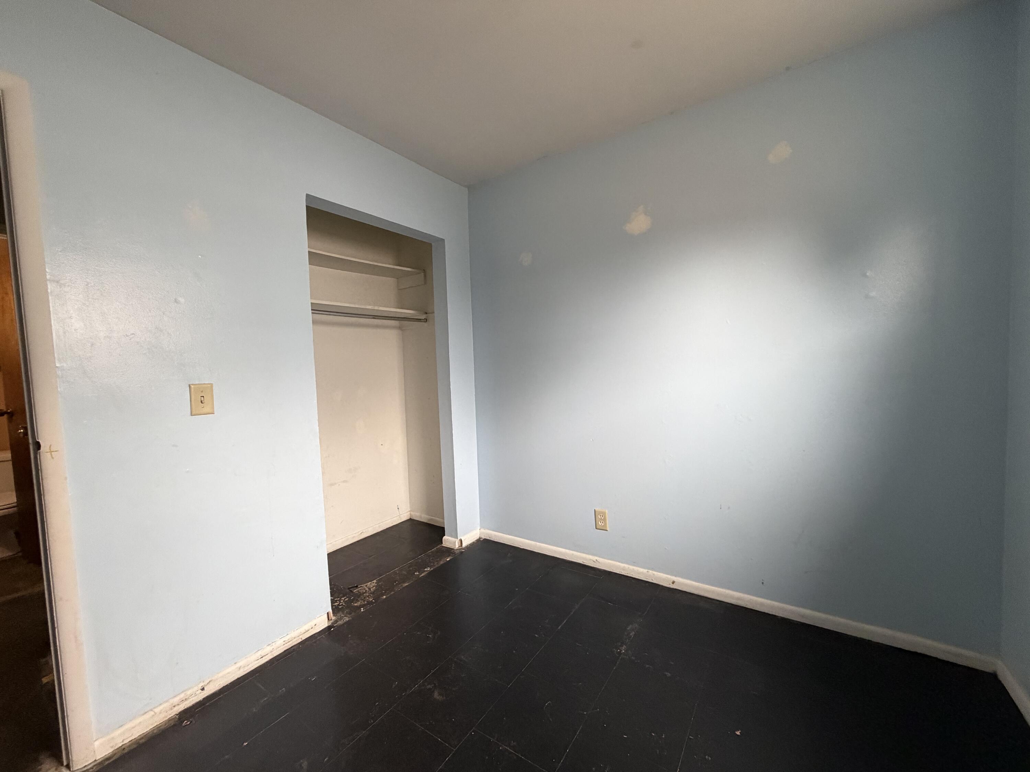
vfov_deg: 85.7
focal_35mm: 14
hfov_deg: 102.1
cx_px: 515
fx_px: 417
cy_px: 386
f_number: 2.2
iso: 320
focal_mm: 2.22
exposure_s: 1/70
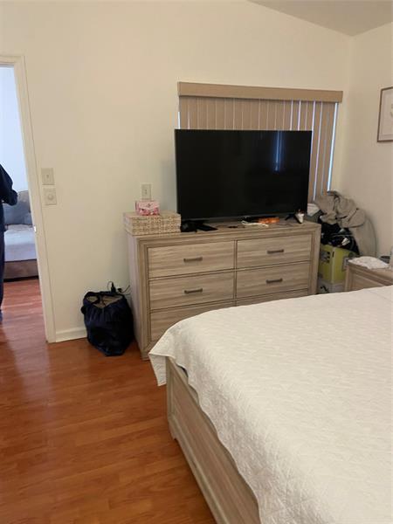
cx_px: 196
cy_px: 262
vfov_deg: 67.3
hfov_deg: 53.1
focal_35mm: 26
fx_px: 394
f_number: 1.8
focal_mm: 4.25
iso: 320
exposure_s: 1/40
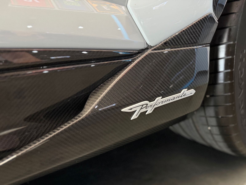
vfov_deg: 56.8
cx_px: 123
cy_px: 92
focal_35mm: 24
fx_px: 171
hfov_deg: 71.6
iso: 800
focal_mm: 6.76
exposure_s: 1/40
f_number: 1.78
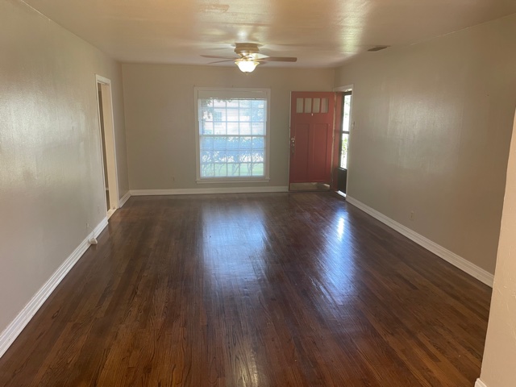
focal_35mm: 26
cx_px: 258
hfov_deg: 67.3
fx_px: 388
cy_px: 194
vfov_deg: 53.1
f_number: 1.6
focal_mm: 4.2
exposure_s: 1/60
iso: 80
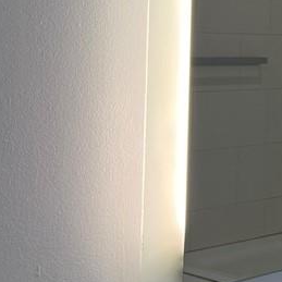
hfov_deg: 16.2
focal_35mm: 91
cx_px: 499
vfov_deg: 18.7
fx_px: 839
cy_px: 15
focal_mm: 5.7
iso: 50
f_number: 1.5
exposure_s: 1/392
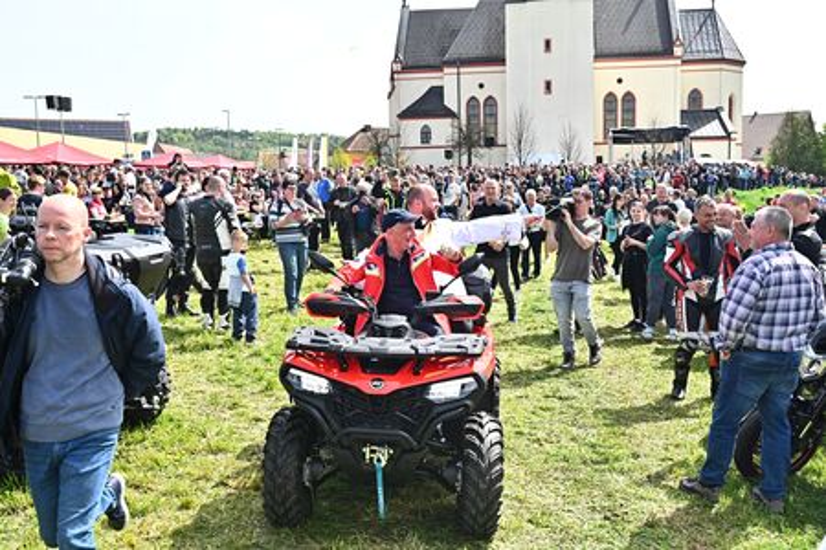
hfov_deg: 54.4
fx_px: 803
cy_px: 275
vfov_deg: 37.9
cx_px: 413
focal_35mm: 35
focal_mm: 35
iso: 1600
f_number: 9
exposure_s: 1/2000
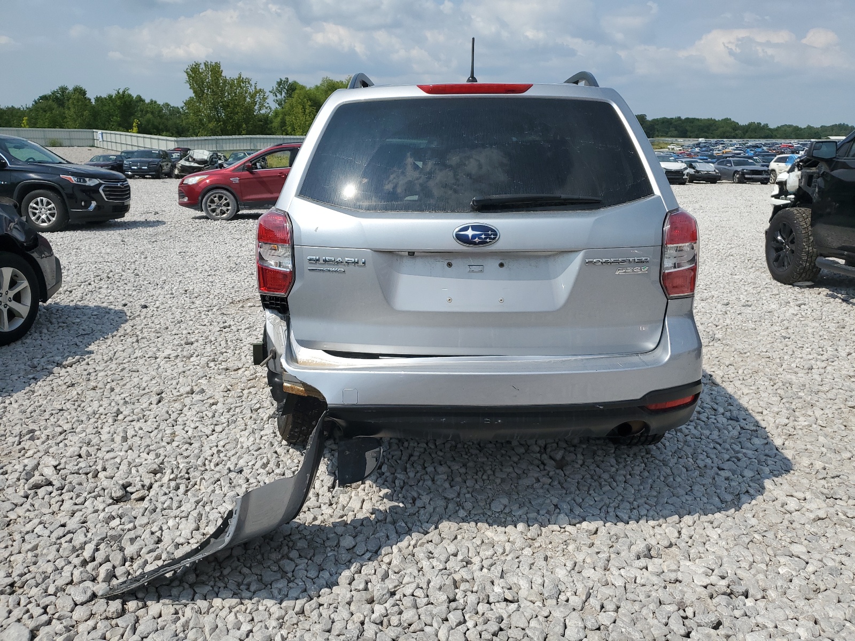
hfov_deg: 67.3
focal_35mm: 26
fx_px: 642
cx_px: 428
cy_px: 320
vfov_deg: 53.1
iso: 50
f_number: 1.5
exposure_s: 1/5000
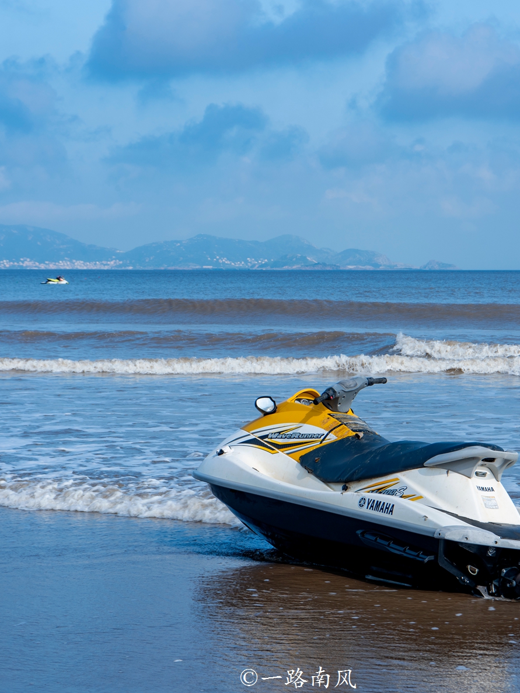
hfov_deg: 14.5
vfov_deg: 19.3
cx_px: 300
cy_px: 349
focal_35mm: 102
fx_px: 2043
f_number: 13
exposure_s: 1/80
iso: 80
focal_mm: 70
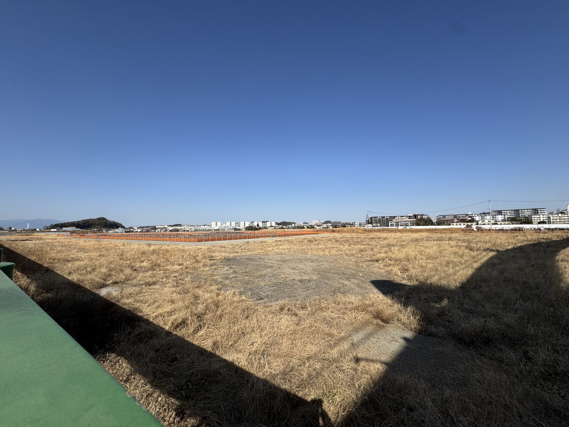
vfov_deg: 85.7
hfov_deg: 102.1
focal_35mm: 14
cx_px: 284
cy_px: 214
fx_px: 230
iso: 50
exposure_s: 1/3390
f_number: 2.2
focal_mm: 2.22
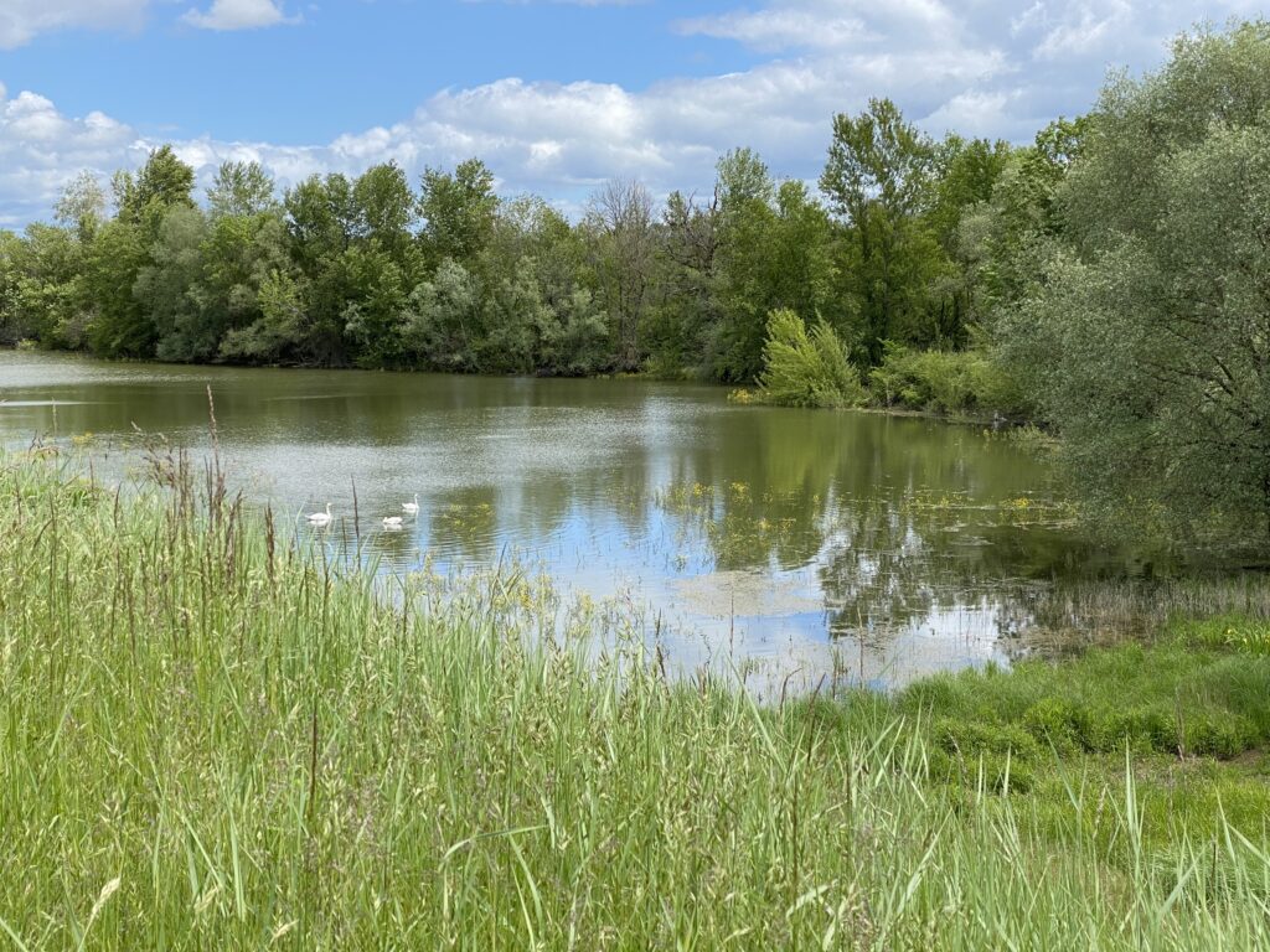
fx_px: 1908
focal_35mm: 52
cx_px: 635
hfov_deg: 36.8
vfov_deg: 28.0
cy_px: 476
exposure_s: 1/1712
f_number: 2
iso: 20
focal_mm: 6
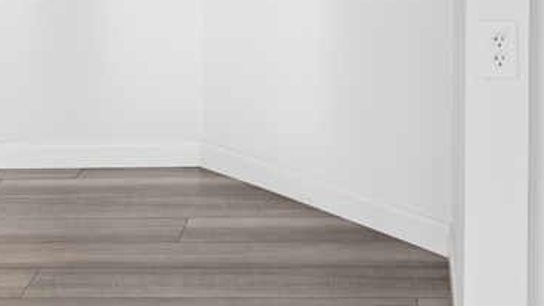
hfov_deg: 25.4
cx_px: 387
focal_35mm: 83
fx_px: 1197
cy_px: -216
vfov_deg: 13.3
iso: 250
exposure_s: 1/80
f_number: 8
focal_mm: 12
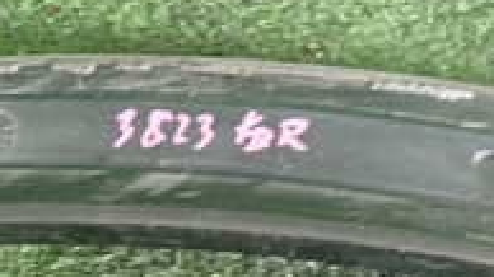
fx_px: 1323
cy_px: 89
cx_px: 48
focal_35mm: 101
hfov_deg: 20.7
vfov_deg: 12.0
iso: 320
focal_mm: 5.4
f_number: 2.3
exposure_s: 1/30
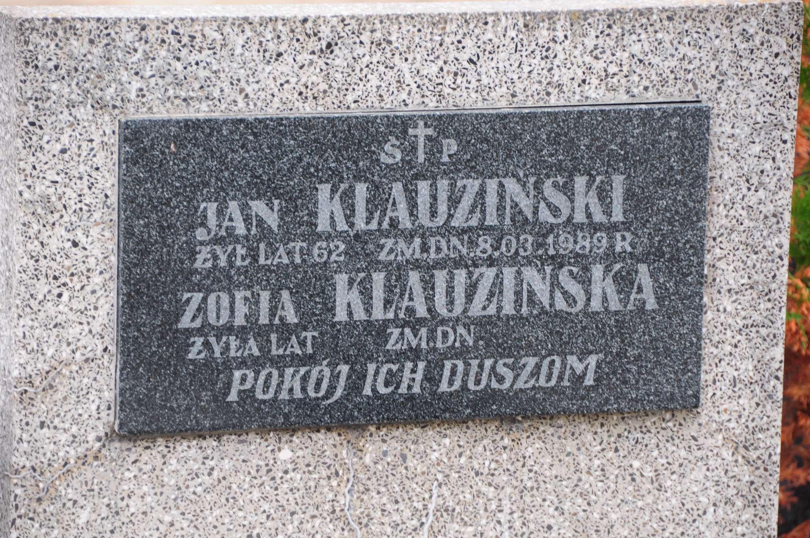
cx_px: 405
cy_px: 269
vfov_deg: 5.4
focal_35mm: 255
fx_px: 5730
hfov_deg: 8.1
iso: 640
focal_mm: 170
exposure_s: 1/200
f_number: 7.1
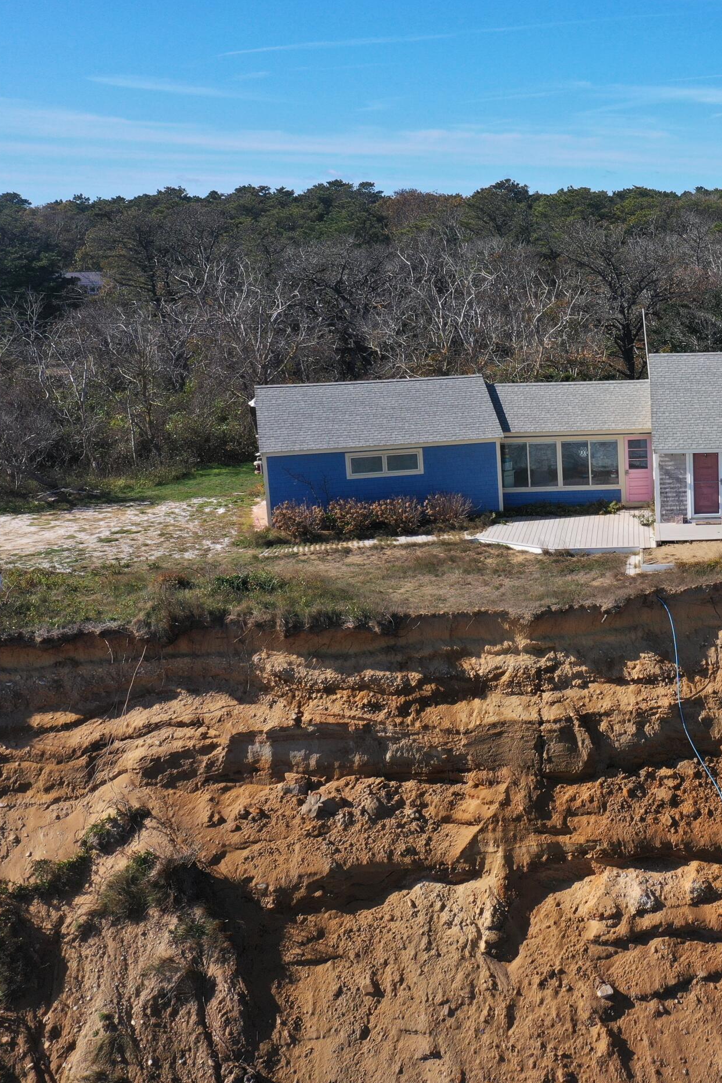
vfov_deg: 43.6
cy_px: 532
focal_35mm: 45
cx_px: 686
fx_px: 1354
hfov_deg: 28.4
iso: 100
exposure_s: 1/500
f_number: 5.6
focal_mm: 10.26
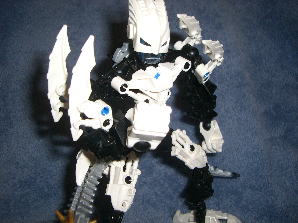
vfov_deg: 37.7
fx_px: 327
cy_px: 112
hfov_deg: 49.0
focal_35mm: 38
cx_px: 149
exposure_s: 1/60
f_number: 2.7
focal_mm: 6.2
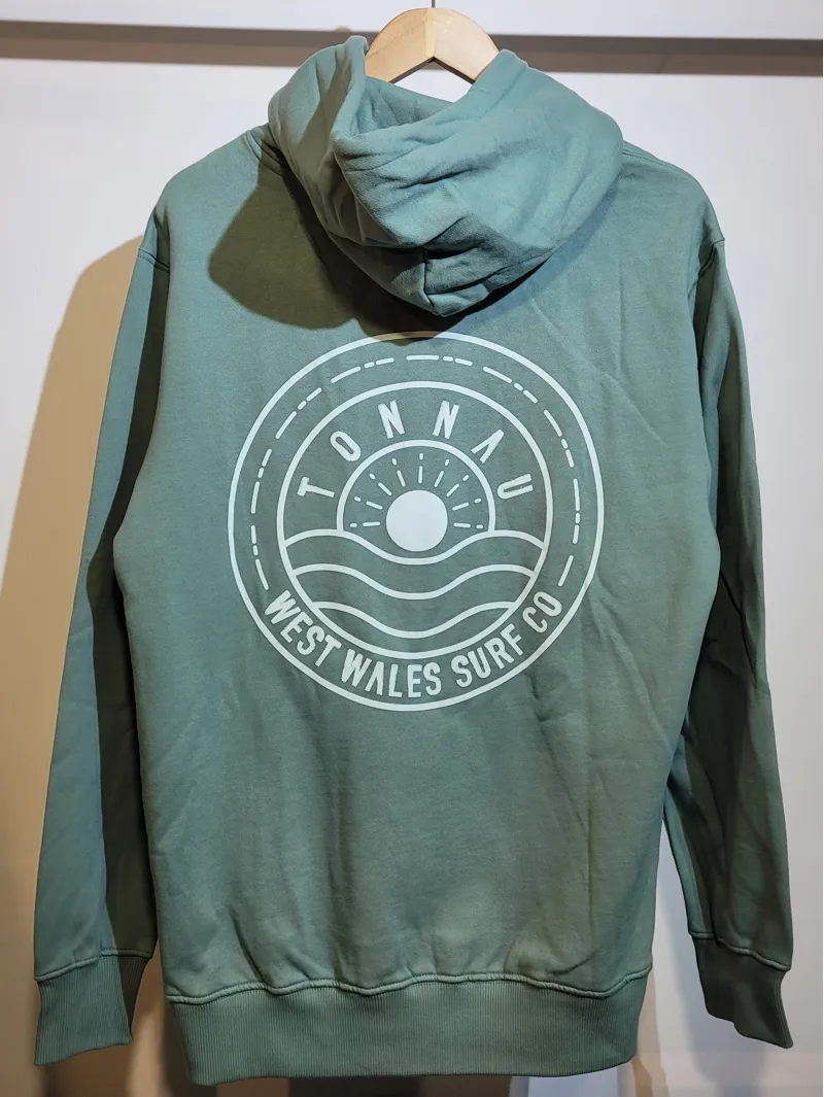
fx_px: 824
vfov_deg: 67.3
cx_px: 412
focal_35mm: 26
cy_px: 548
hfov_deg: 53.1
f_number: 1.8
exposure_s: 1/100
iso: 100
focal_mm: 5.4
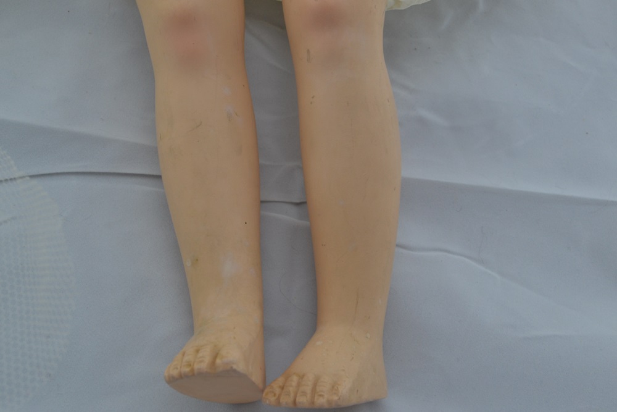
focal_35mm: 45
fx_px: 771
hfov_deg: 43.6
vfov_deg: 29.9
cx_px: 308
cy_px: 206
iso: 400
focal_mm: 30
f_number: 8
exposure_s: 1/60
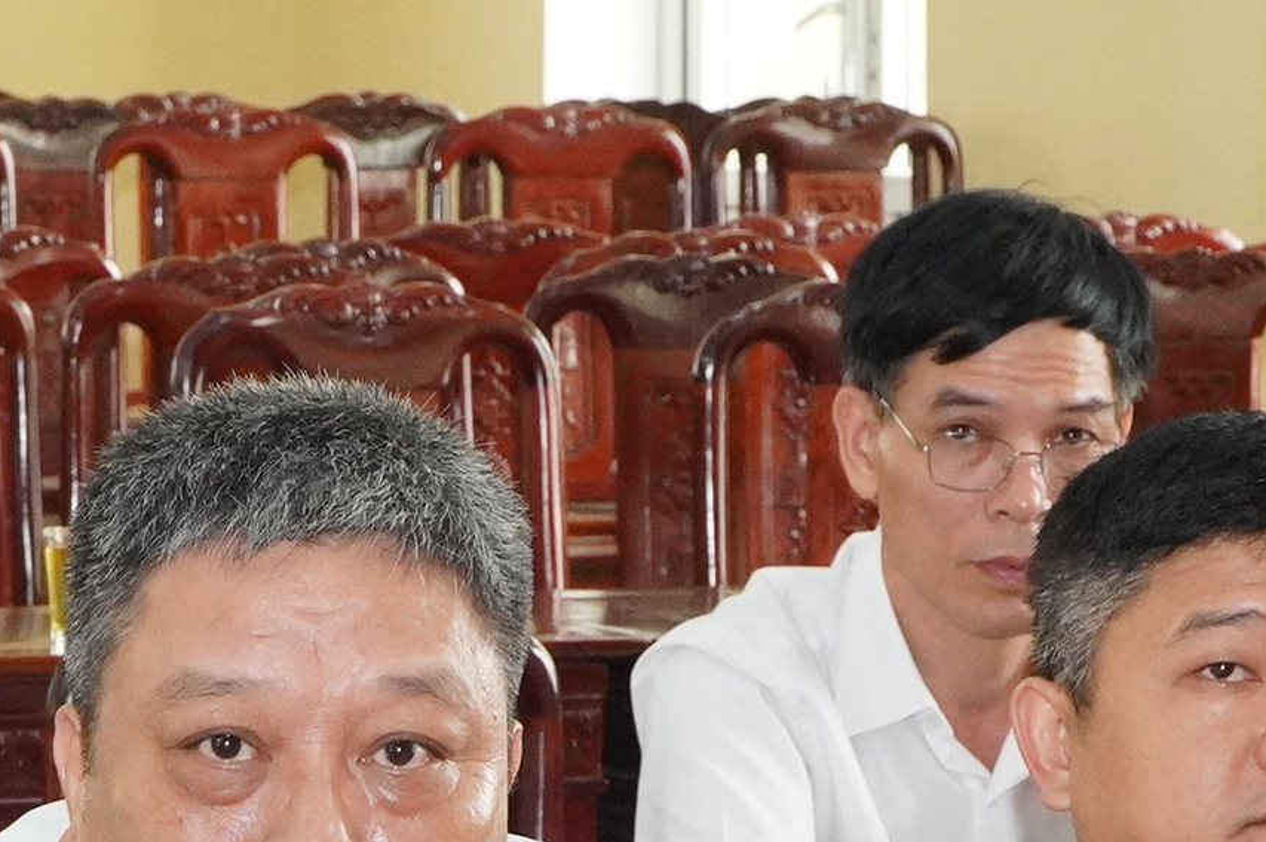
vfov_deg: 6.3
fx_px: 7615
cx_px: 365
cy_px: 1188
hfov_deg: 9.5
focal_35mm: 217
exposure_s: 1/80
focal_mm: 41
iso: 3200
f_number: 9
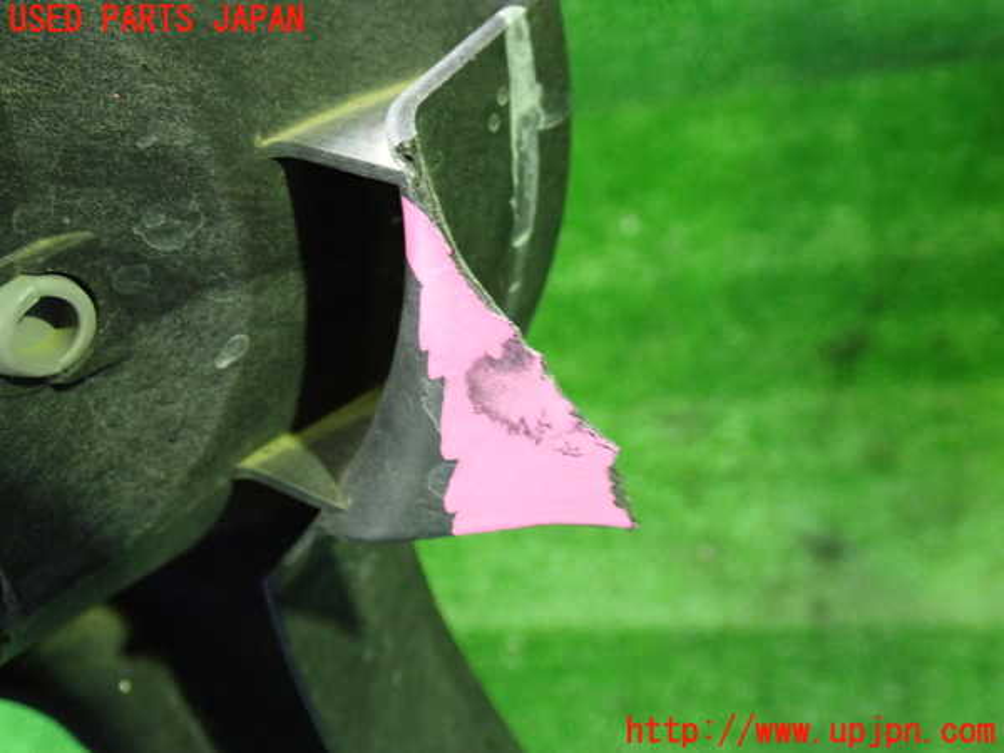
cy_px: 376
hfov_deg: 45.8
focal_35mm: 41
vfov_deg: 35.1
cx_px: 502
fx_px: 1189
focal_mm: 7.31
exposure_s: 1/30
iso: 800
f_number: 2.8
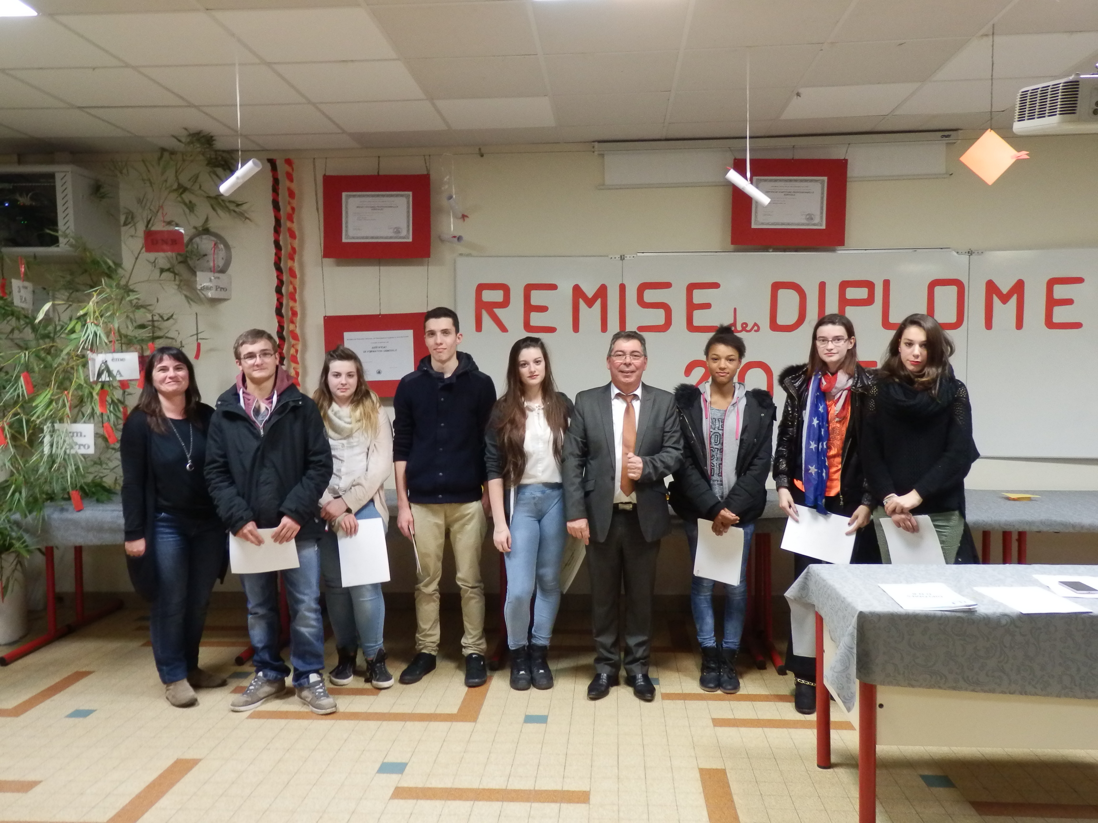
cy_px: 412
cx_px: 549
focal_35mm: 27
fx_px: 856
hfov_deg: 65.3
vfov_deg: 51.4
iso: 400
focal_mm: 5
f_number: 3.2
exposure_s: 1/15
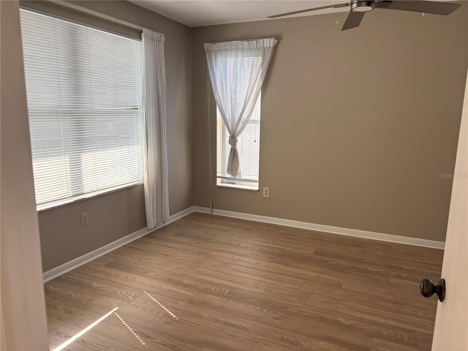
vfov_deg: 53.1
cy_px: 176
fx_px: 352
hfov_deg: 67.3
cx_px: 234
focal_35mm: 26
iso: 64
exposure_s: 1/397
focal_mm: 5.96
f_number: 1.6
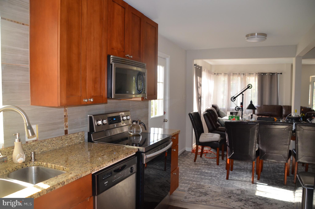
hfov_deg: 67.5
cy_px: 104
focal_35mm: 27
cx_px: 158
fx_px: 236
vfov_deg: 47.7
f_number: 3.5
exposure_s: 1/60
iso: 640
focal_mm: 18
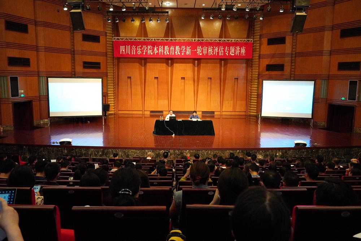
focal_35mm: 30
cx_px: 180
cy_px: 120
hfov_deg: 61.9
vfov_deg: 43.6
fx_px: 301
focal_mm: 30
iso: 8000
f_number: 5.6
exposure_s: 1/200
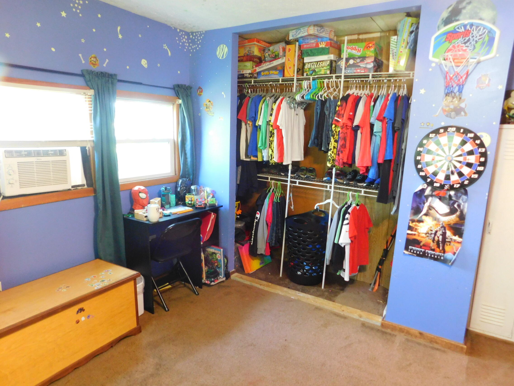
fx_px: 342
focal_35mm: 23
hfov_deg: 73.9
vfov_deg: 58.9
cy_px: 193
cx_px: 257
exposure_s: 1/10
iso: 400
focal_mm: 4
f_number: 3
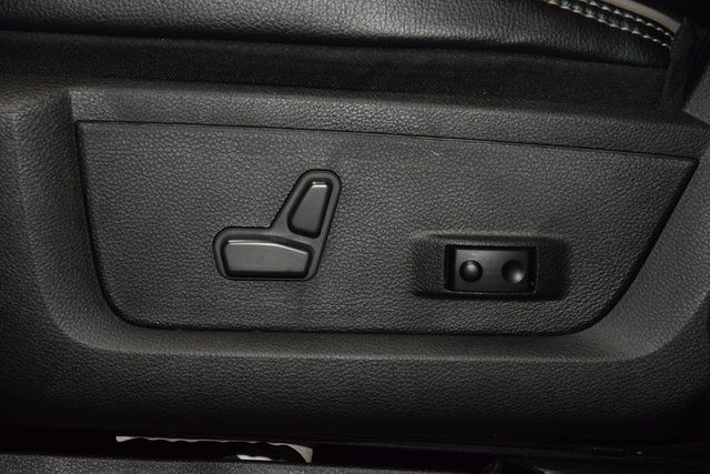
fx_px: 2071
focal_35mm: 105
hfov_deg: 19.5
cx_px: 355
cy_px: 237
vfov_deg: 13.0
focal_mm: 70
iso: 1600
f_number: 4.5
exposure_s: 1/125
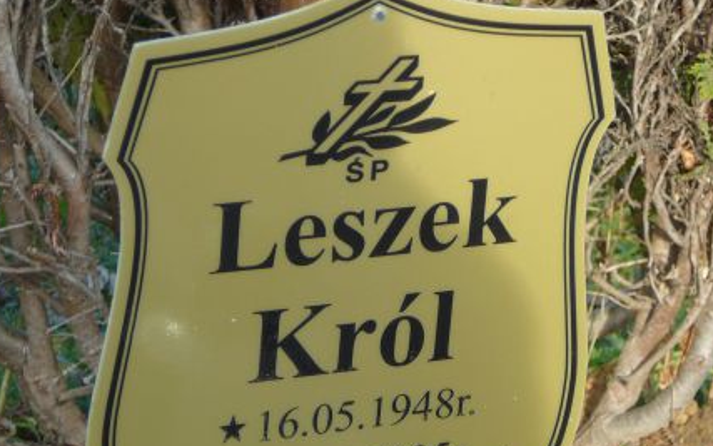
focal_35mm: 167
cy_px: 282
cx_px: 406
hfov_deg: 12.5
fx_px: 3245
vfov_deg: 7.9
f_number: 3.9
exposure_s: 1/100
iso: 80
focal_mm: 15.6
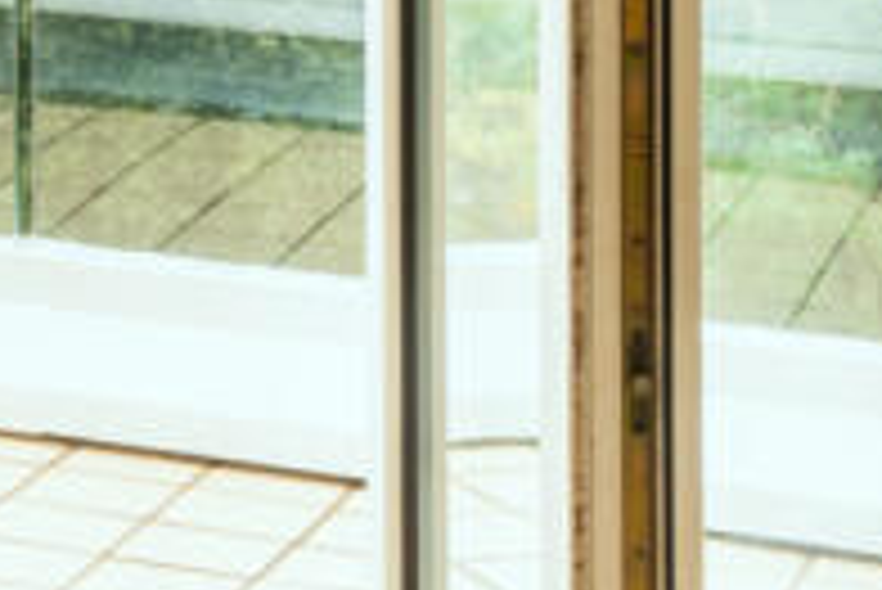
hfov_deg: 10.4
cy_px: -709
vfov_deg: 7.2
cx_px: -850
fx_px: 4487
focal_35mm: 183
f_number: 11
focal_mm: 35
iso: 800
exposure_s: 1/100
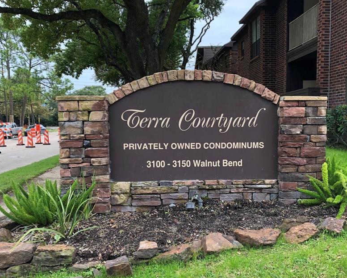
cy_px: 142
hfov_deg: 50.0
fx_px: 370
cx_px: 208
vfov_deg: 41.2
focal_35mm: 36
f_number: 1.8
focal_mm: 3.99
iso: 20
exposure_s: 1/353
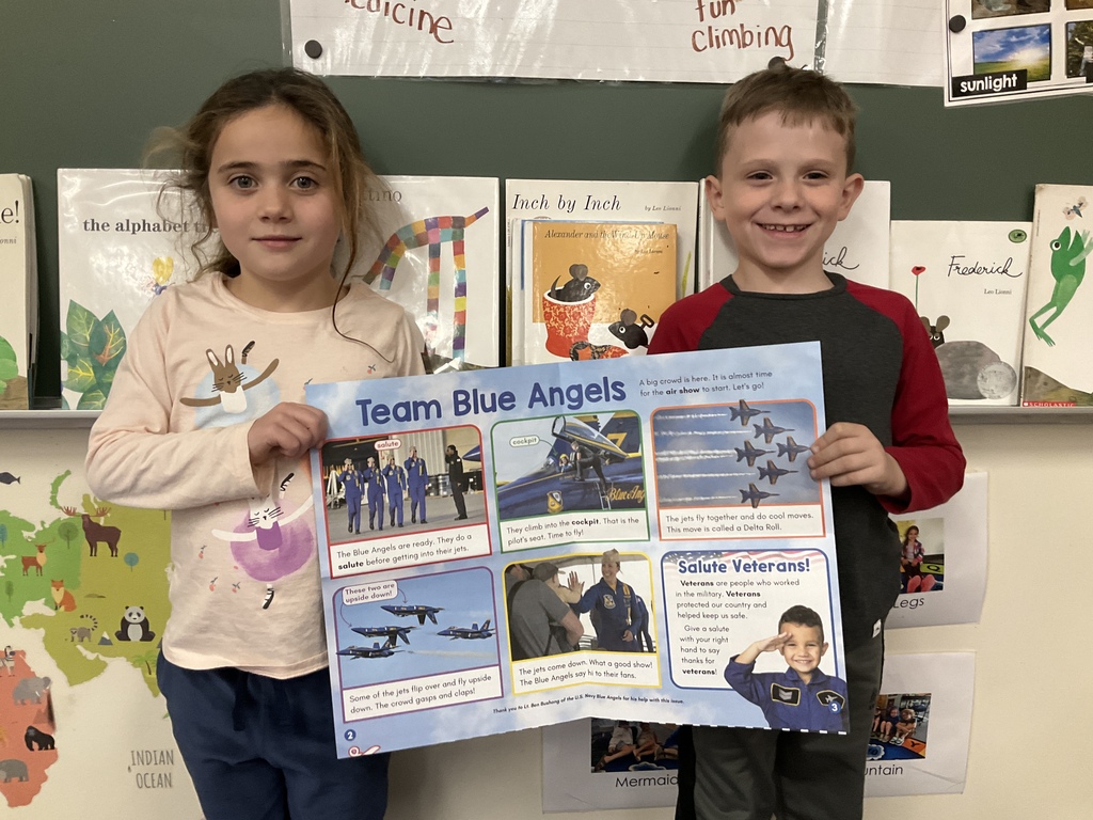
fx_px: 916
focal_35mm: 29
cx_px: 546
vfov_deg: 48.2
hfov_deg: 61.7
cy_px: 410
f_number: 1.8
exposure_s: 1/60
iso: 160
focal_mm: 3
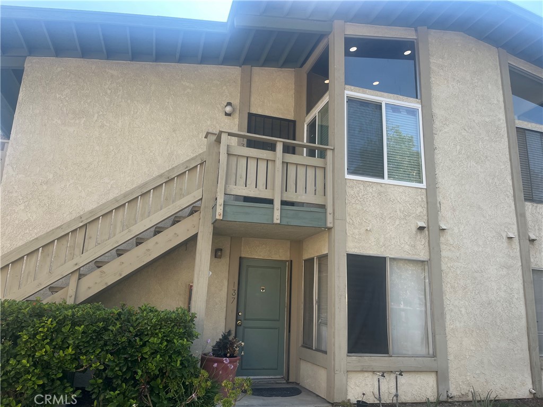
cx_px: 272
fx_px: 408
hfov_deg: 67.3
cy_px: 204
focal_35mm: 26
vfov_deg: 53.1
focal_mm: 5.1
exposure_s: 1/777
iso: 50
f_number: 1.6
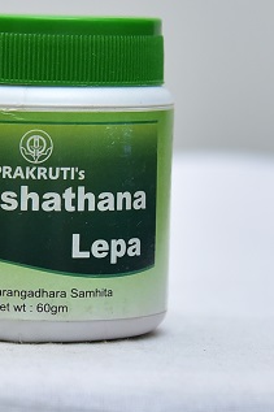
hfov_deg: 11.8
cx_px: 51
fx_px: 1326
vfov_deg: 17.6
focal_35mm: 116
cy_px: 238
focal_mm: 70
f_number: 4
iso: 1600
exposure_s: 1/125
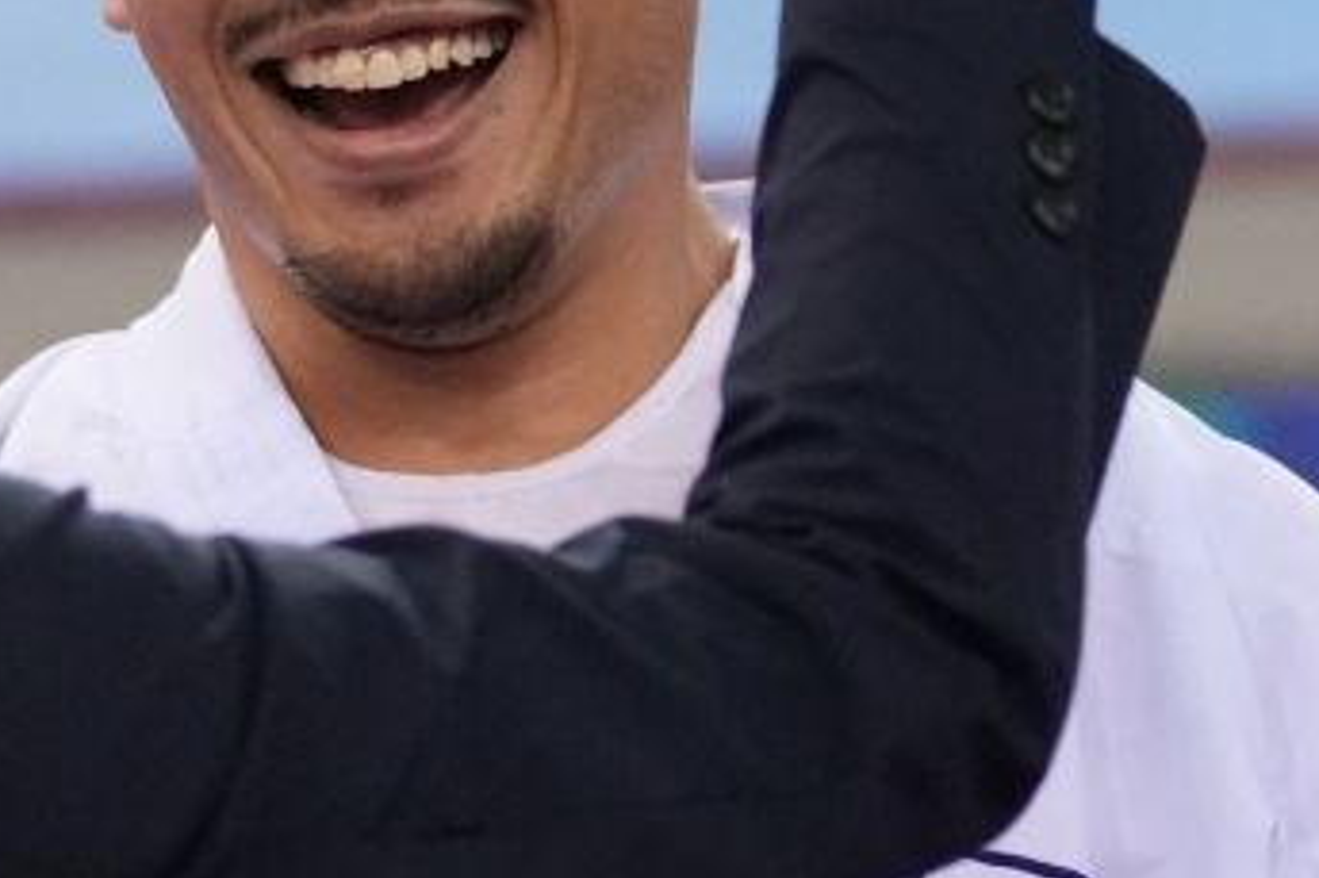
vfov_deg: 2.1
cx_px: 690
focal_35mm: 644
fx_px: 23583
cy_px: 851
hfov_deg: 3.2
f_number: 2.8
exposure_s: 1/1000
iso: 4000
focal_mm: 123
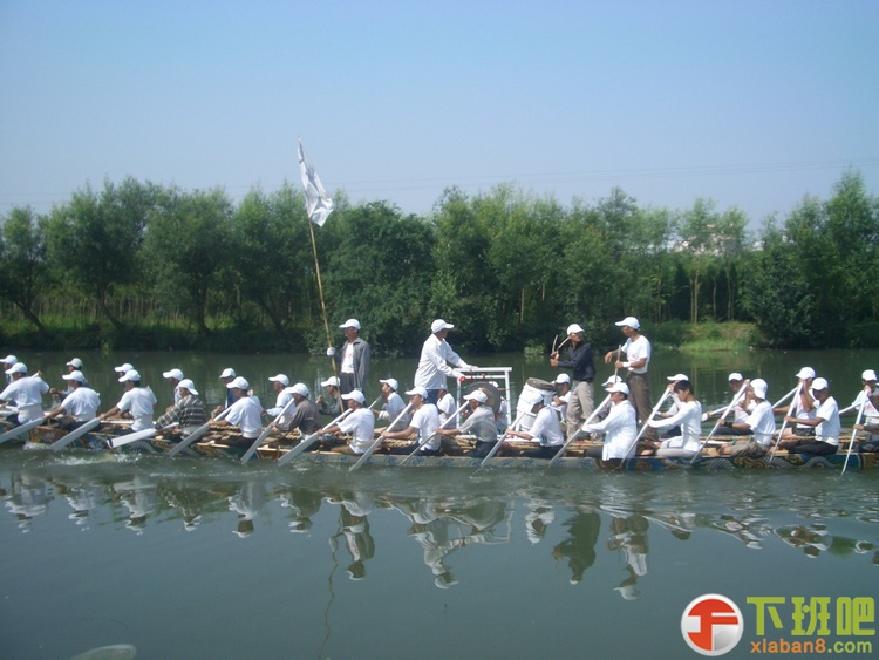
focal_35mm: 35
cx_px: 440
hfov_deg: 52.6
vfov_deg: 40.7
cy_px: 330
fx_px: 889
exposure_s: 1/500
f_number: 4.3
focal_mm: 5.8
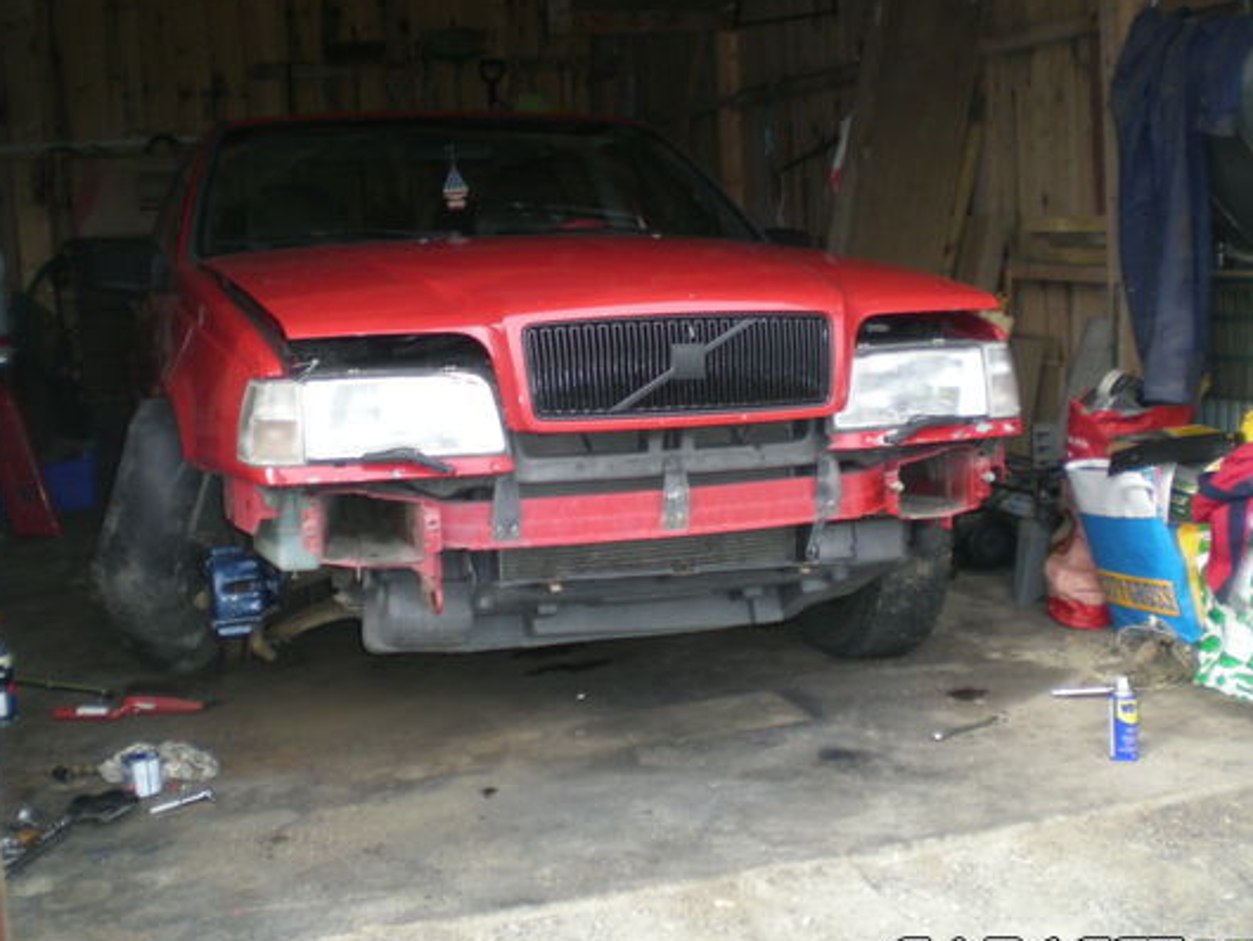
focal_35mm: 46
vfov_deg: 31.5
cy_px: 405
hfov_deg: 41.1
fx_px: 1665
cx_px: 538
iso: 103
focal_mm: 6.3
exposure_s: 1/133
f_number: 3.1
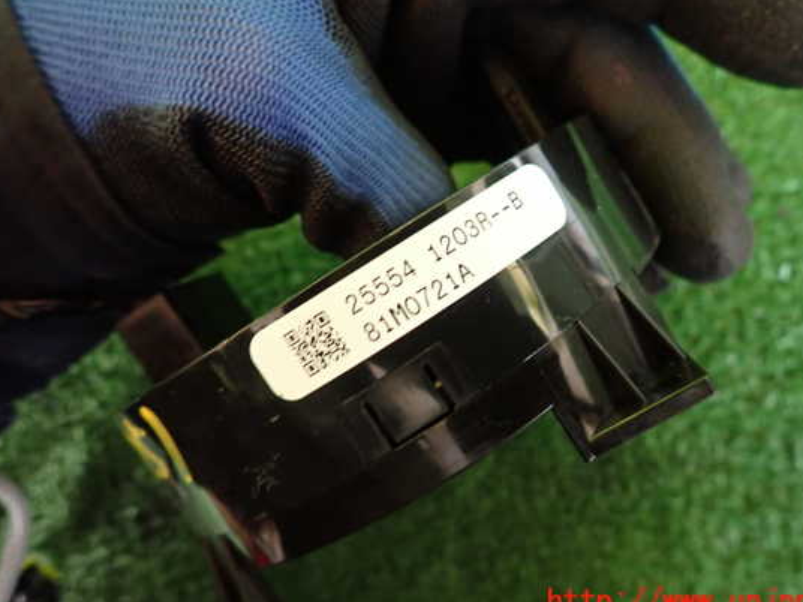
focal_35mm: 28
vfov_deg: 49.7
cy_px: 285
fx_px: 650
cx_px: 436
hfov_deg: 63.3
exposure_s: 1/30
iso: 500
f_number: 2
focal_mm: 4.5
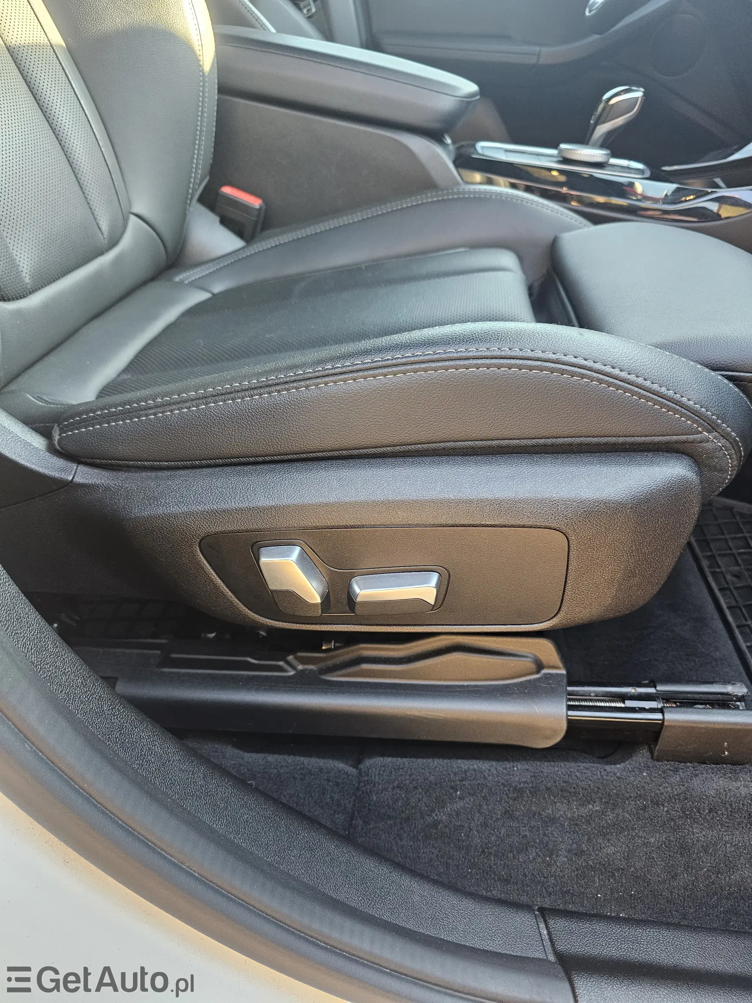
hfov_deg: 58.9
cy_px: 502
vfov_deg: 73.9
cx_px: 376
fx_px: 666
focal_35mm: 23
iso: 320
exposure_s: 1/142
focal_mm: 6.3
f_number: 1.7
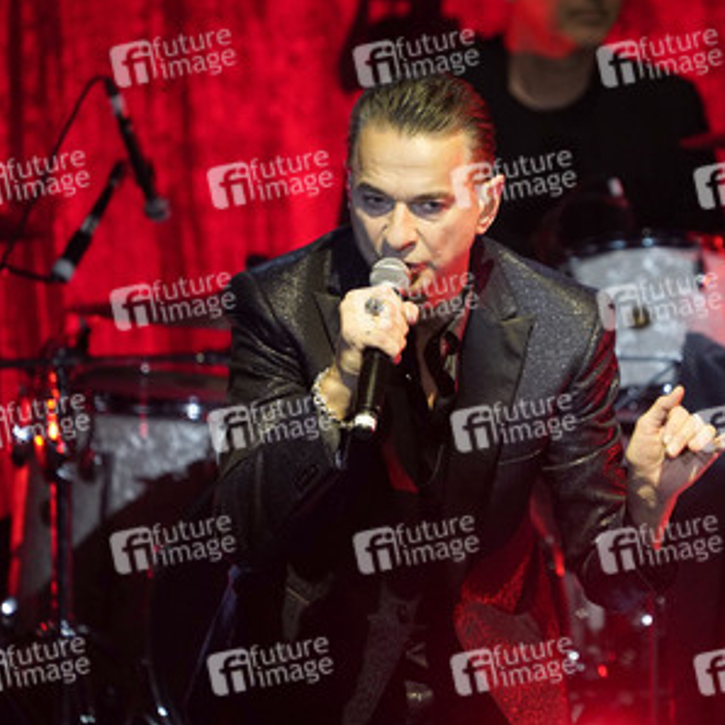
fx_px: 18293
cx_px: 449
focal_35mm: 772
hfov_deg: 2.3
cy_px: 362
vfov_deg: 2.3
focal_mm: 600
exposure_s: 1/320
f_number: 6.3
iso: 4000
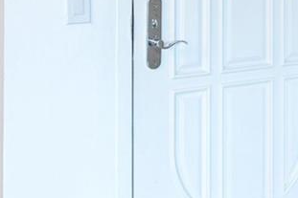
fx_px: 596
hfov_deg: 24.0
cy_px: -39
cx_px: 405
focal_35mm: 72
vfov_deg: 18.0
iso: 200
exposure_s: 1/4
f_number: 8
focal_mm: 14
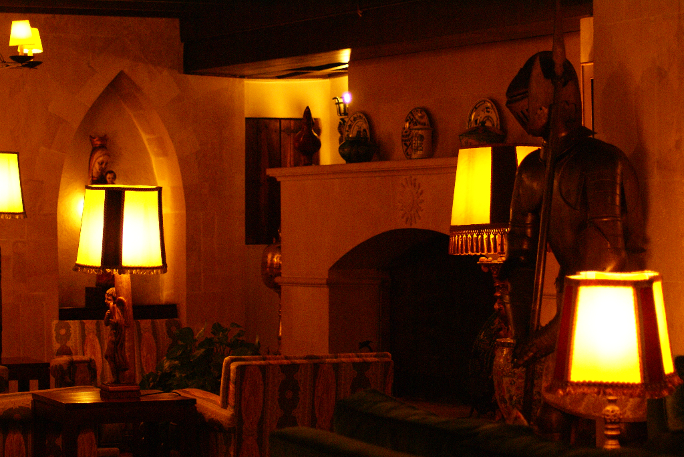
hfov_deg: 19.4
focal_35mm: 105
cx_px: 342
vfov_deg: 13.1
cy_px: 228
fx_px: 1997
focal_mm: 70
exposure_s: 1/40
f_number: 4
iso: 800
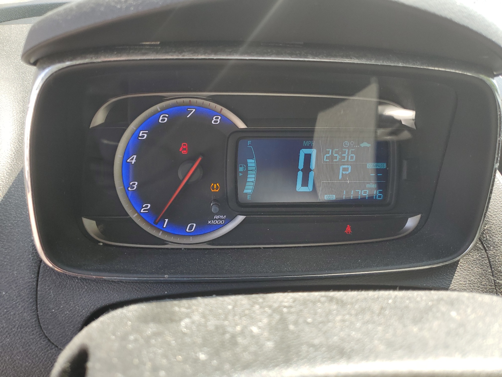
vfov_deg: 53.1
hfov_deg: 67.3
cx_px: 251
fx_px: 377
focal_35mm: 26
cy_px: 188
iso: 50
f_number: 1.5
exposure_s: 1/323
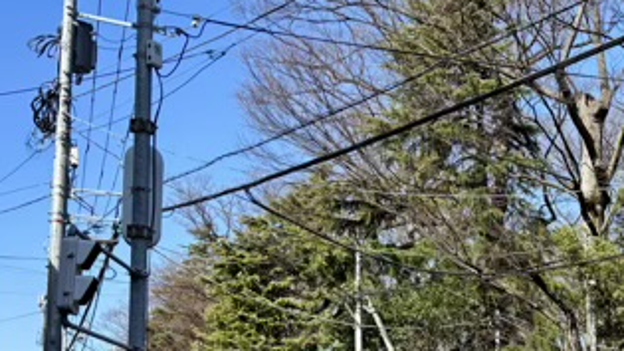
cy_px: 408
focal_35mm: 63
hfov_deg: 30.6
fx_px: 1042
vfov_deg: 18.2
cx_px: 646
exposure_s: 1/1876
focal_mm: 5.96
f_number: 1.6
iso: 50
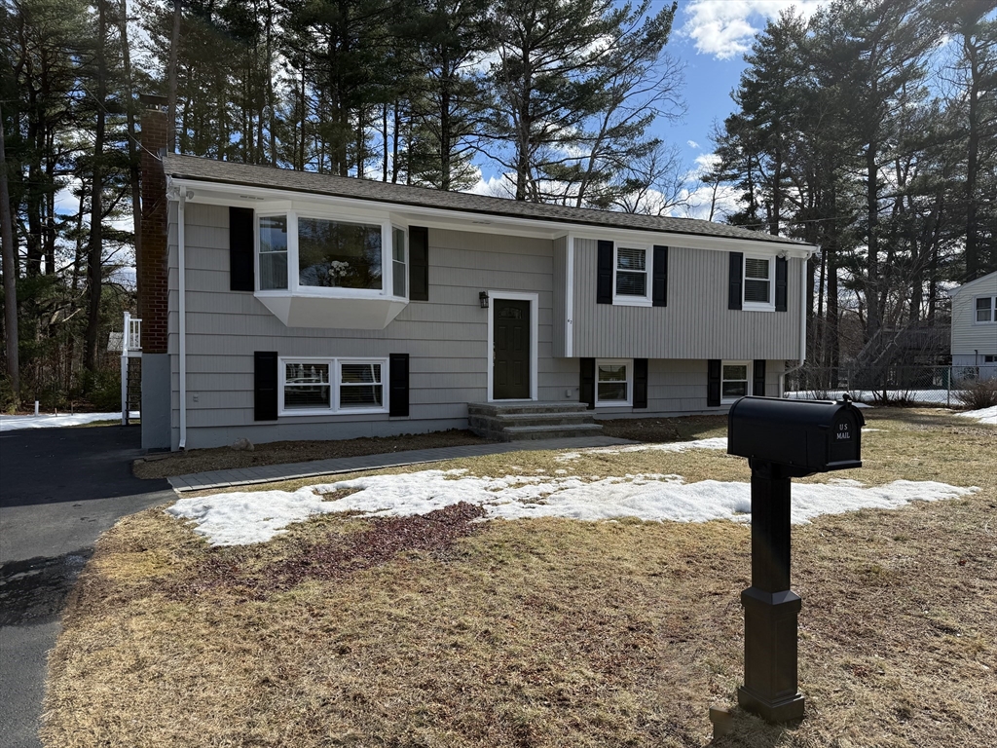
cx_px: 498
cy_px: 374
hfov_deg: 71.6
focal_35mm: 24
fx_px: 691
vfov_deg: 56.8
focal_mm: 6.76
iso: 80
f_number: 1.78
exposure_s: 1/4167
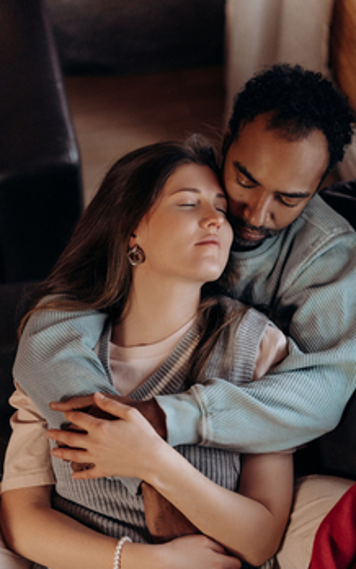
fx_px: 992
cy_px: 301
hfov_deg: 20.3
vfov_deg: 32.0
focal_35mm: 64
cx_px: 202
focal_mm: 55
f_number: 2
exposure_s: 1/200
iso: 1000
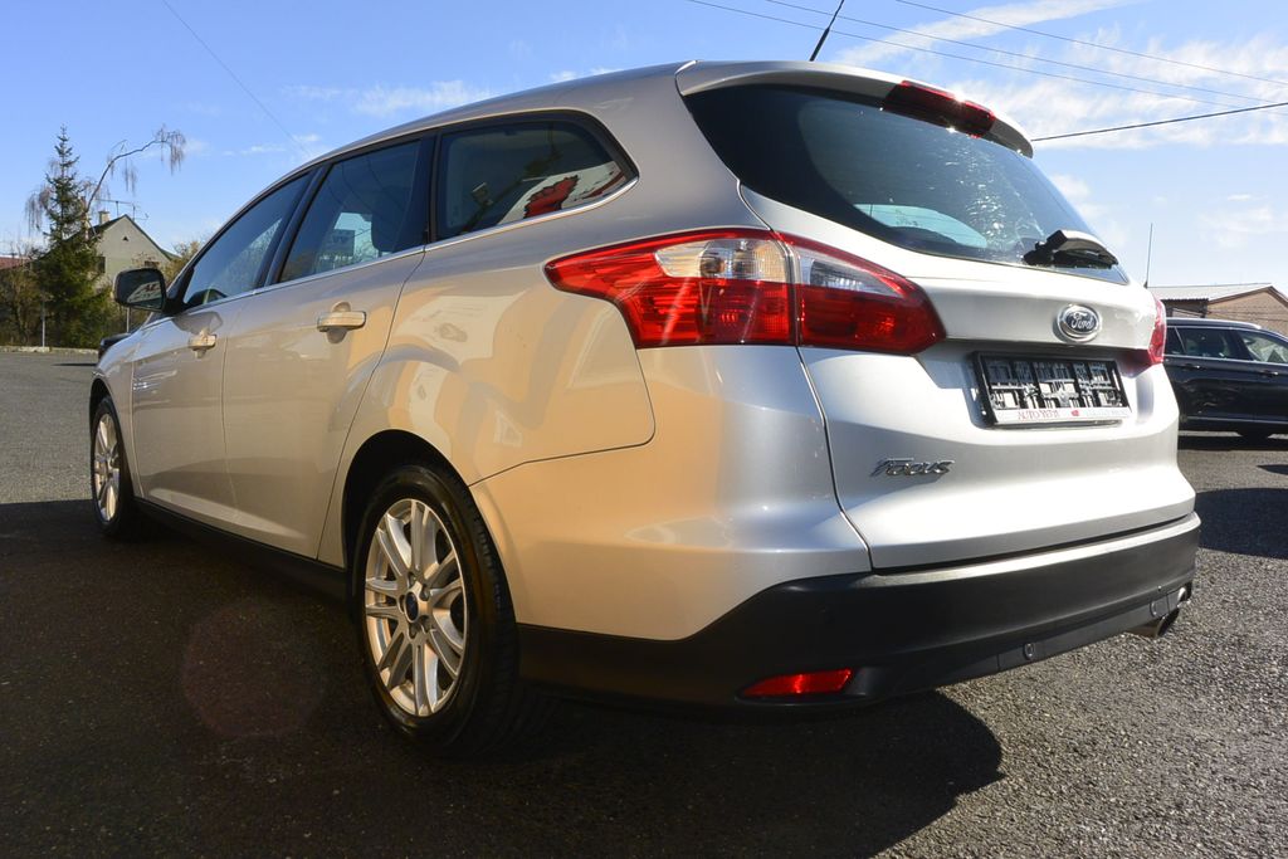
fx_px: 966
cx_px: 644
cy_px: 430
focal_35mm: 27
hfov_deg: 67.4
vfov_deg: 47.9
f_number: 10
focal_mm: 10
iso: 160
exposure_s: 1/250
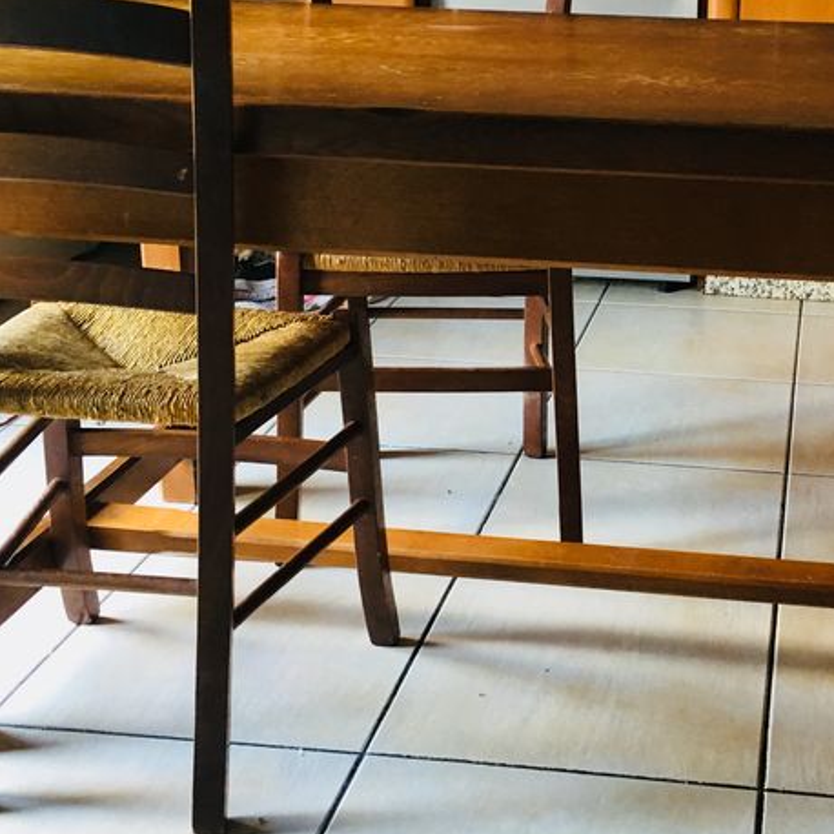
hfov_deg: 30.0
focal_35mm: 56
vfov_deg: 30.5
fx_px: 1526
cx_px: 646
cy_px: 328
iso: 125
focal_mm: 4.15
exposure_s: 1/33
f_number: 2.2
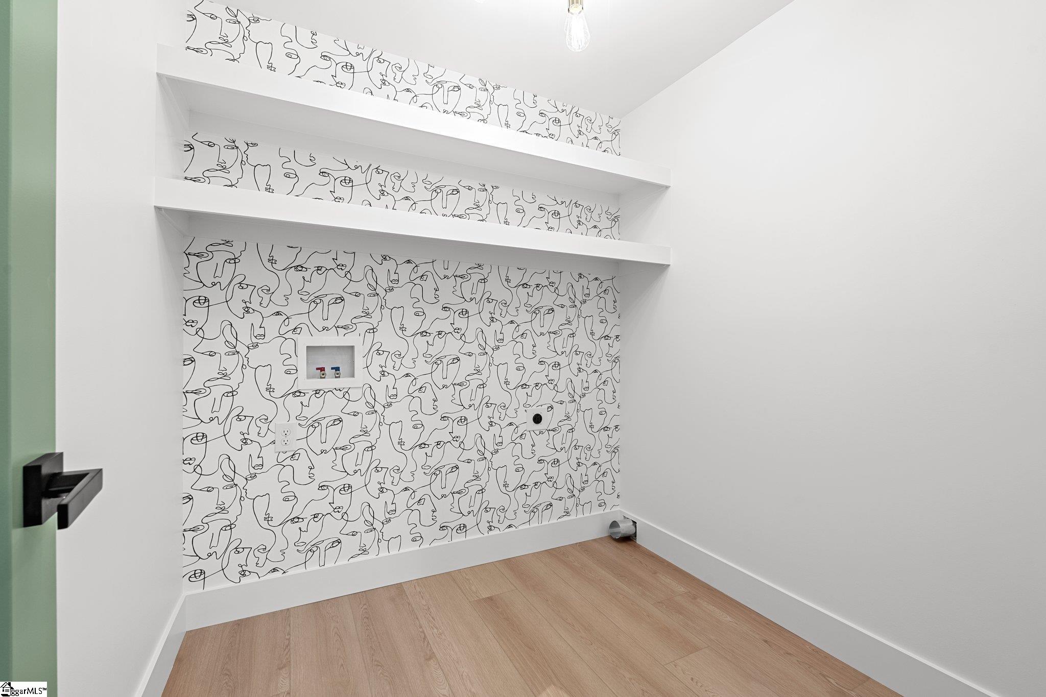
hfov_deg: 96.7
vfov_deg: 73.7
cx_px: 523
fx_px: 465
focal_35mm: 16
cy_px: 348
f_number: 9
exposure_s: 1/4
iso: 250
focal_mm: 16
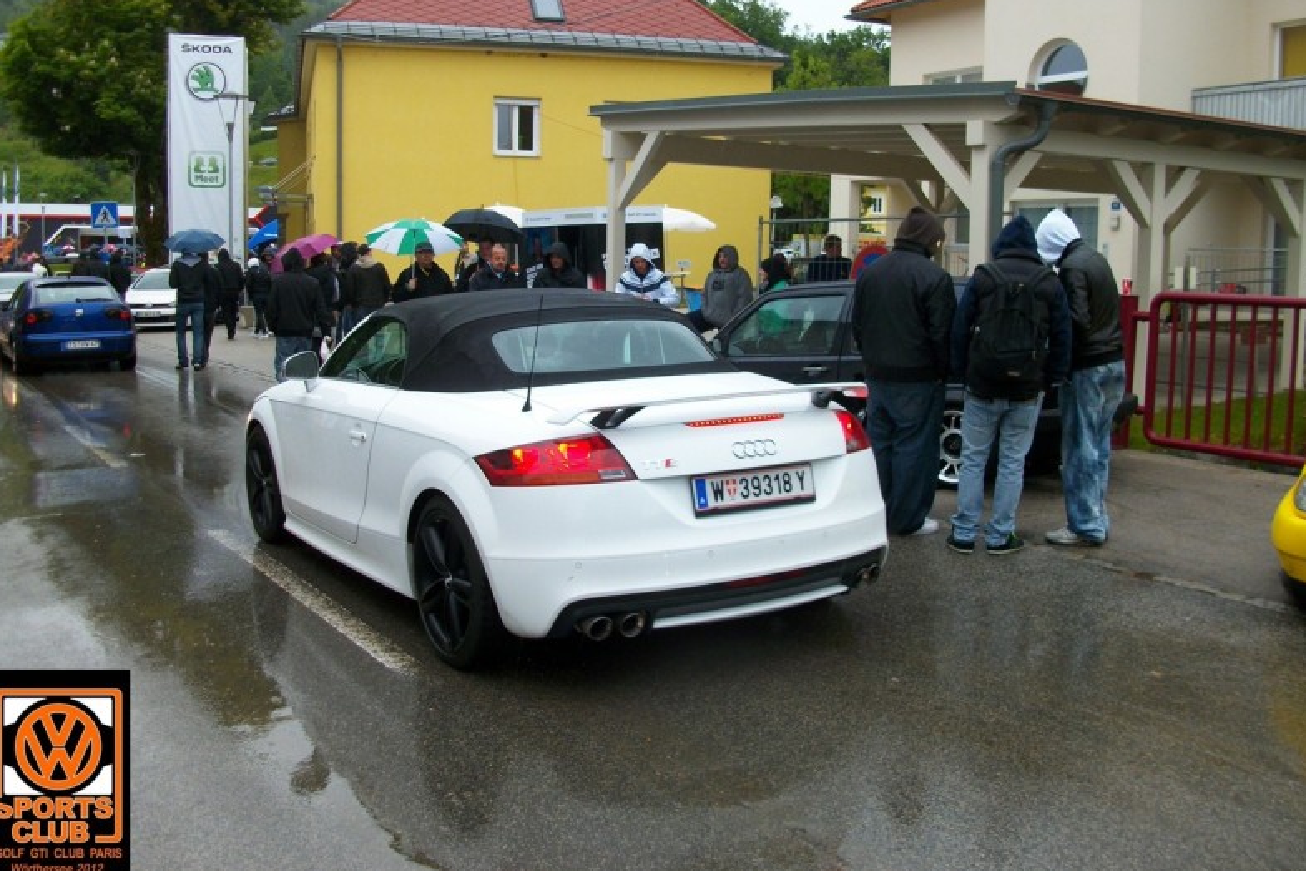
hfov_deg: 53.1
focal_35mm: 36
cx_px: 651
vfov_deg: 36.8
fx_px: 1306
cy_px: 384
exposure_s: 1/188
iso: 80
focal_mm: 5.7
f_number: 2.9
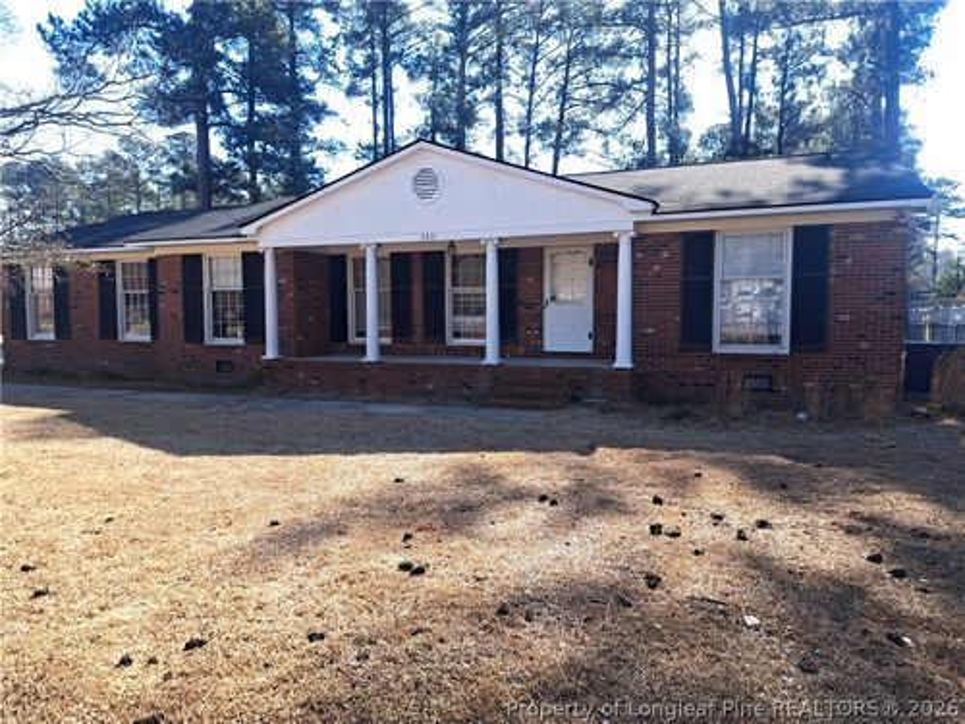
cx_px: 482
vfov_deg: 56.8
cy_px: 362
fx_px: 669
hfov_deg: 71.6
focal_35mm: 24
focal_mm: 5.23
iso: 50
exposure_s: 1/217
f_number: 1.8
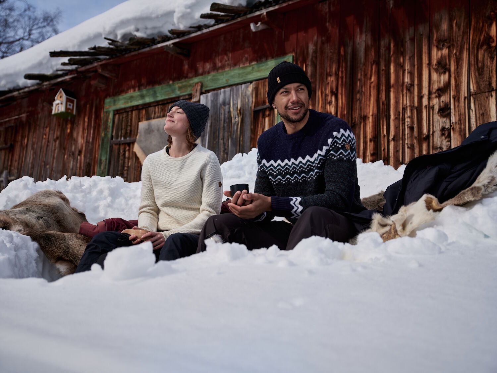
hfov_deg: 42.1
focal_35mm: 45
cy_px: 186
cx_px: 248
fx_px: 646
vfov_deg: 32.2
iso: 100
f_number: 4.5
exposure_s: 1/640
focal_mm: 57.5
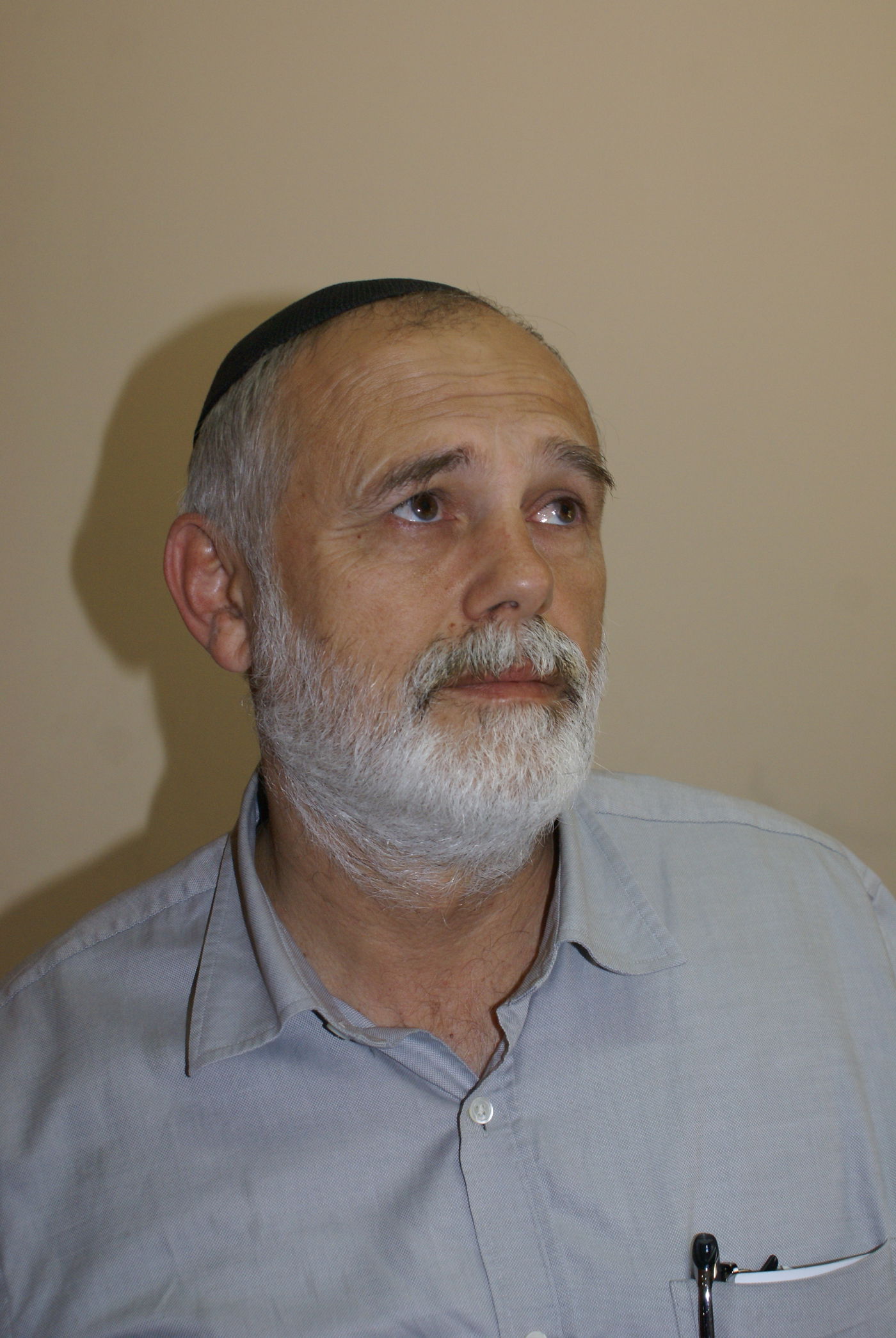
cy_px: 669
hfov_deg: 25.8
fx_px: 1954
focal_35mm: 52
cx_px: 448
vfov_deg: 37.8
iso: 400
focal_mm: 35
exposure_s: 1/60
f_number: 5.6
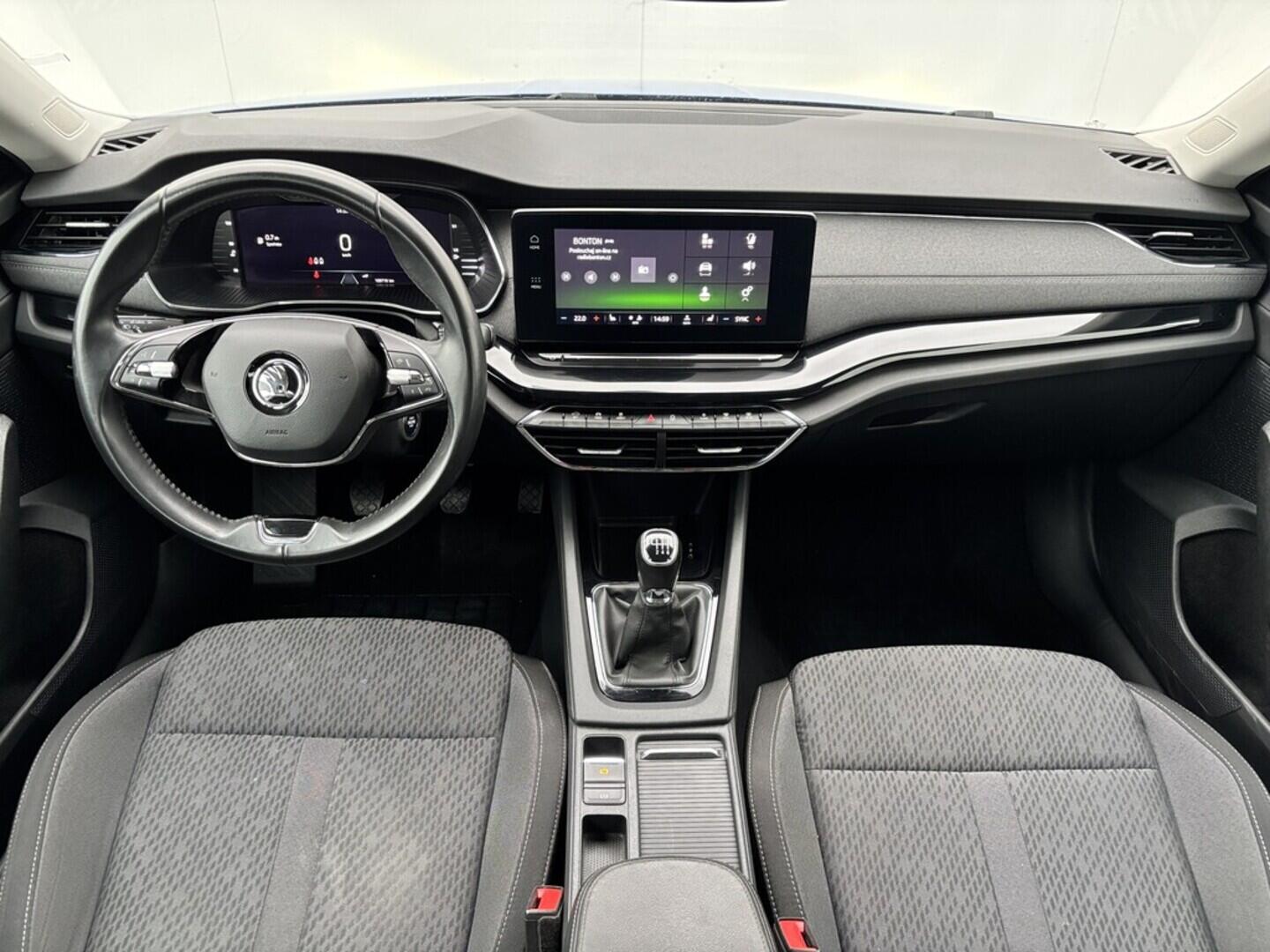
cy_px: 476
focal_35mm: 26
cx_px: 635
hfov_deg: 67.3
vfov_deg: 53.1
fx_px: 954
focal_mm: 5.96
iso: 320
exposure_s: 1/55
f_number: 1.6
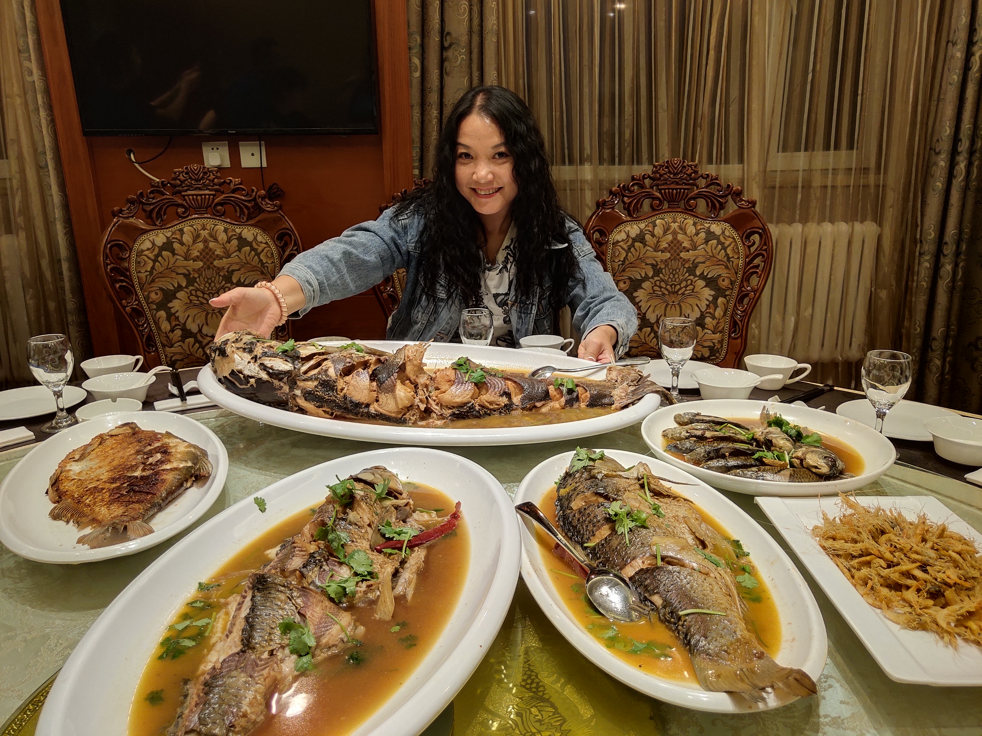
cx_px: 491
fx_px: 823
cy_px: 368
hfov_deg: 61.7
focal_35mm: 29
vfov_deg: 48.2
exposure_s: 1/50
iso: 157
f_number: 1.8
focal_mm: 4.27
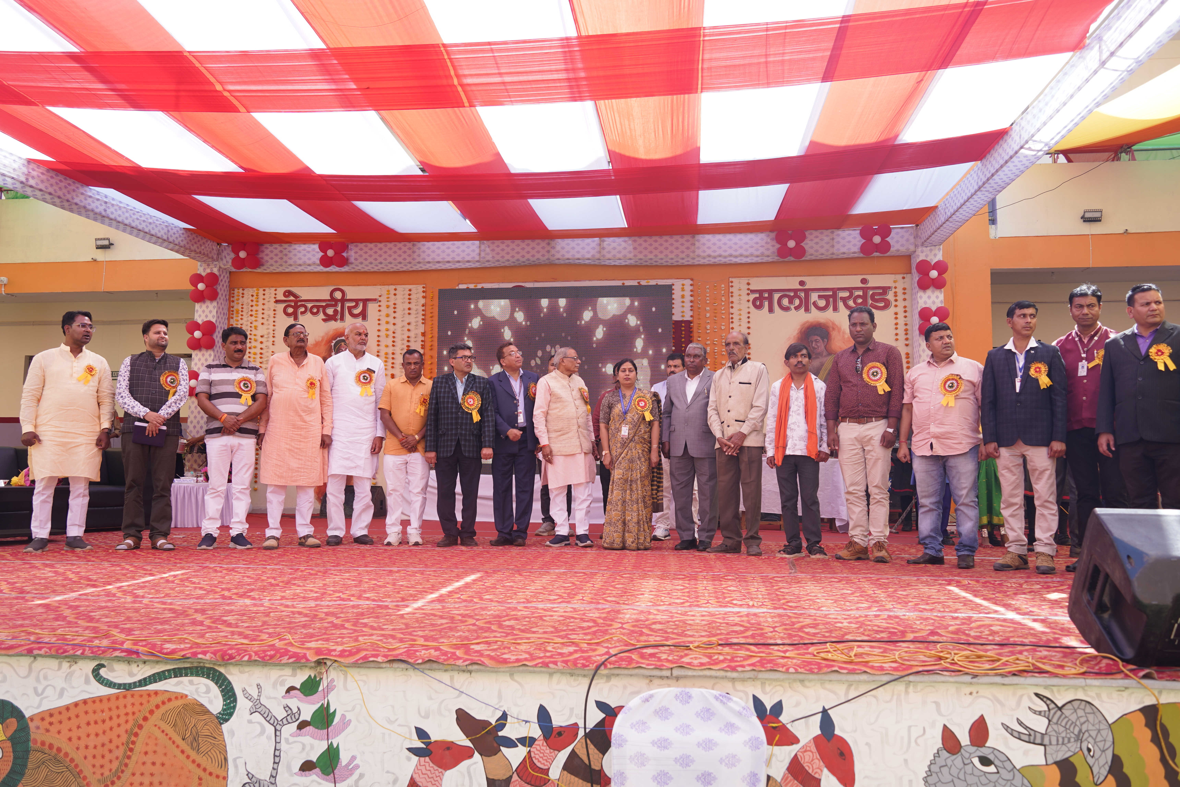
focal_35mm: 28
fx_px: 918
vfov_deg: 46.4
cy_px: 394
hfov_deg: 65.5
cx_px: 590
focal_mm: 28
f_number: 5
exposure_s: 1/100
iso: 100
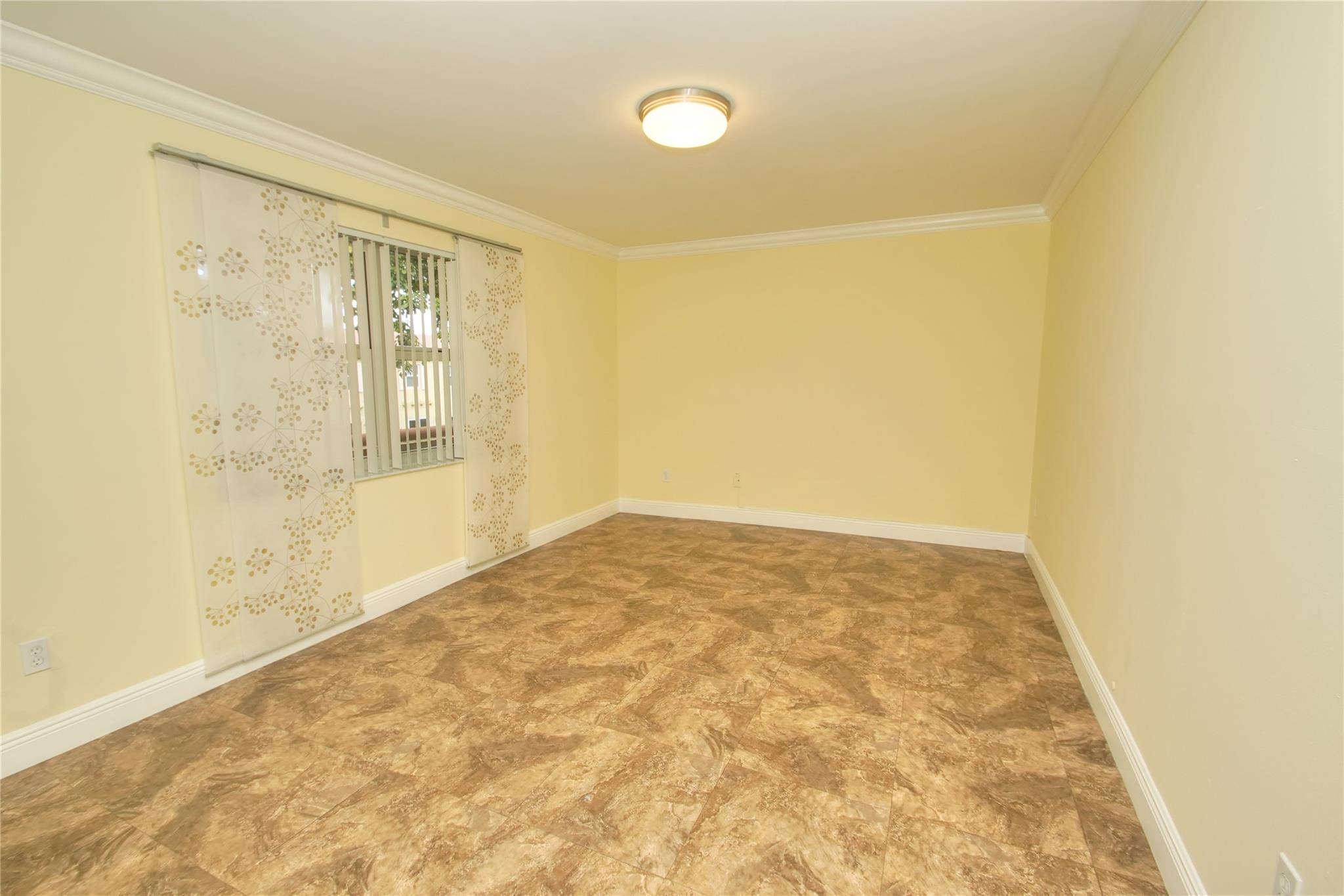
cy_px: 448
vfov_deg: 77.3
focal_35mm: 15
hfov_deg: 100.4
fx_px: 560
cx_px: 672
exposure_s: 1/125
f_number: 7.1
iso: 500
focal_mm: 10
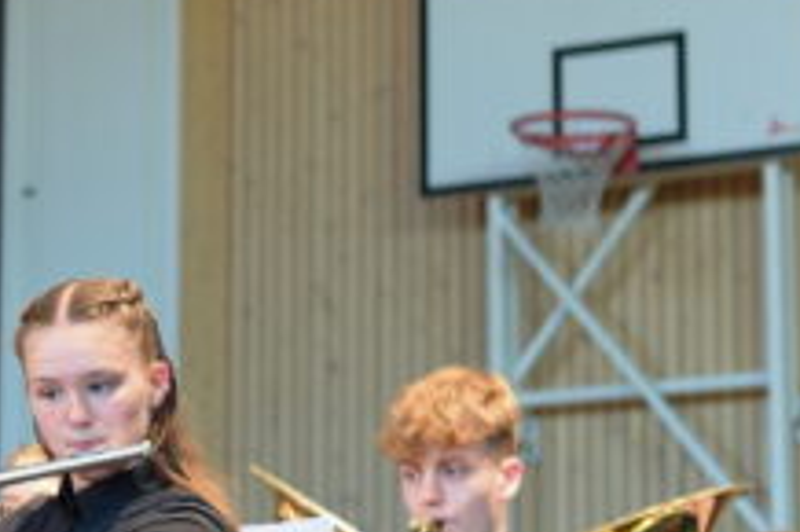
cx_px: -319
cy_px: 475
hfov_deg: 13.2
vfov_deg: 9.2
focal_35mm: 149
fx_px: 3309
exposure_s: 1/60
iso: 1000
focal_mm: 50
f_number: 3.5
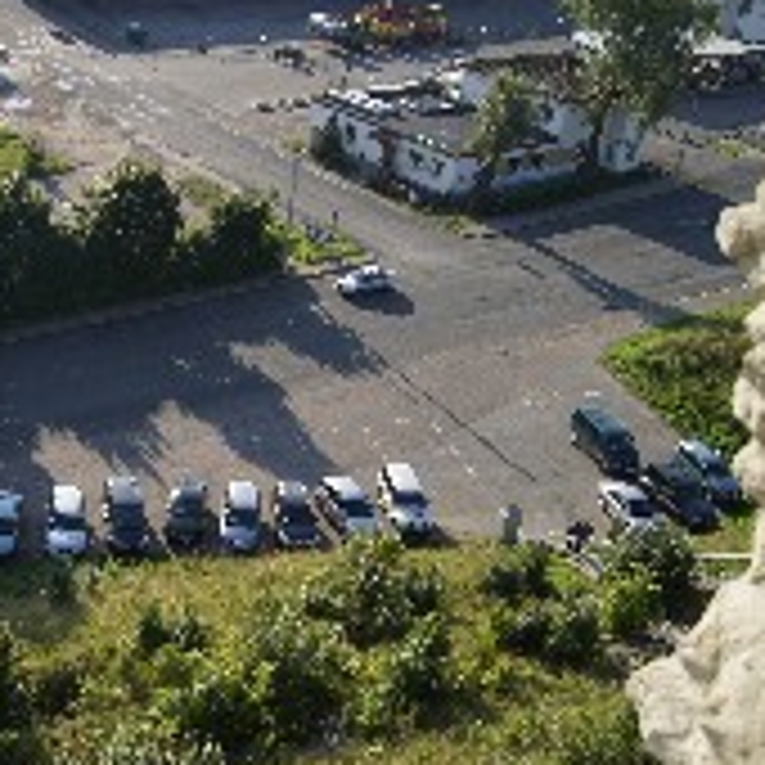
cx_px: 54
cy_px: 441
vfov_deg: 31.6
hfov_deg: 30.1
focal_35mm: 54
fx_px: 1350
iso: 100
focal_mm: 18
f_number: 3.5
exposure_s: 1/800
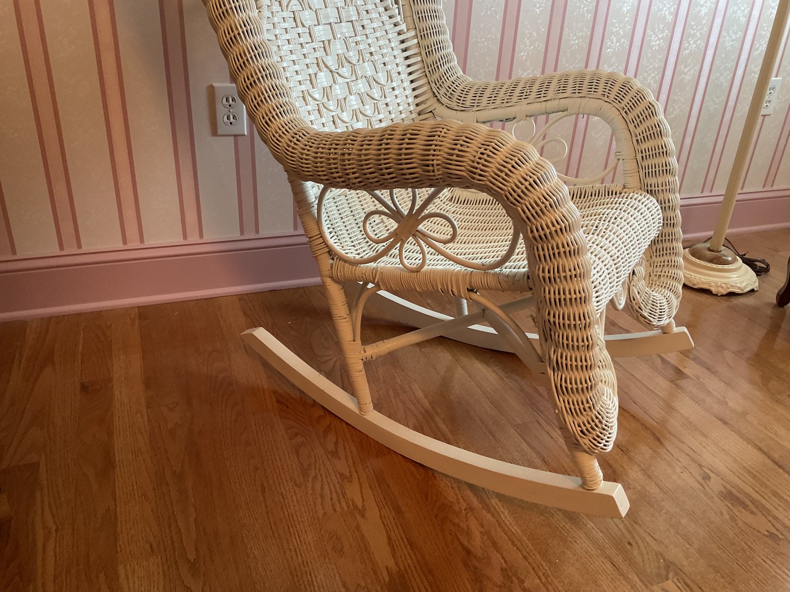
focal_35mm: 29
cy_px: 296
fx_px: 662
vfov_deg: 48.2
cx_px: 395
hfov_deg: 61.7
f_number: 1.8
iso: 125
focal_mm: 3
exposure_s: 1/60
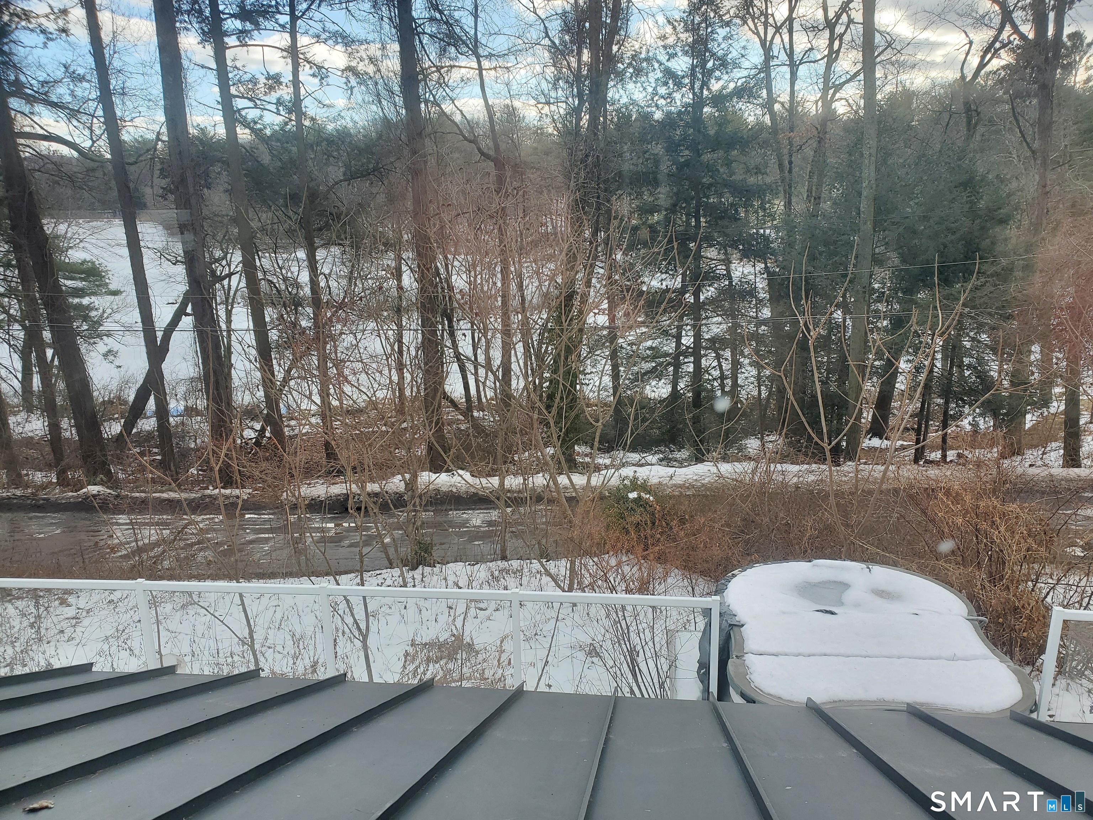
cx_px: 546
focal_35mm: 26
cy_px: 410
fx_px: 821
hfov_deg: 67.3
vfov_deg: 53.1
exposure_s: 1/399
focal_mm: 4.3
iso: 50
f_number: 2.4
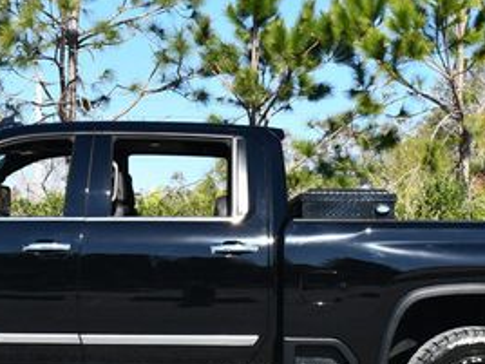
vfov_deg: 14.6
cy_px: 154
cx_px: 148
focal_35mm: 101
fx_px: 1415
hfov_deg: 19.4
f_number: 8
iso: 125
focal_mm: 22
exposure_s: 1/250
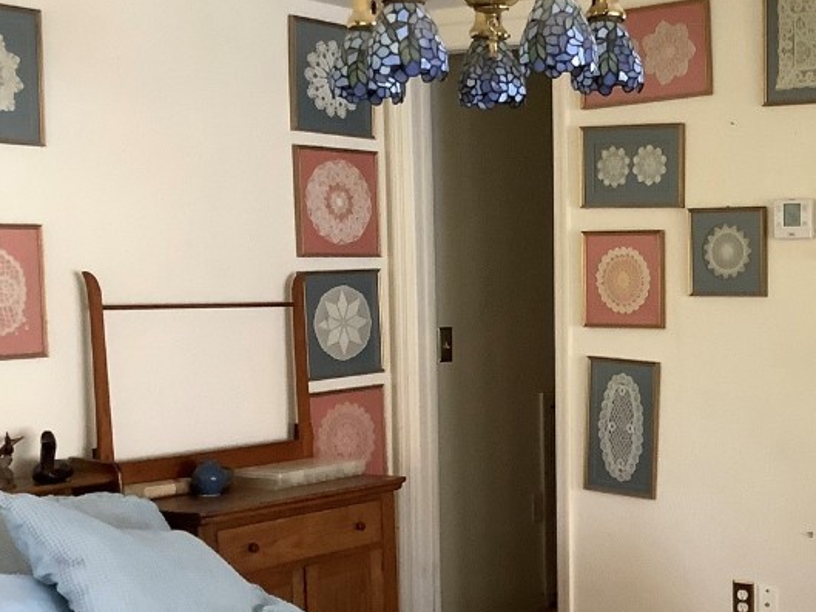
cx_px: 714
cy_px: 435
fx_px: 1415
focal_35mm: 60
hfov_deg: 30.9
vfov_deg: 24.2
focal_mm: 3.3
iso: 250
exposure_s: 1/40
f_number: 2.4
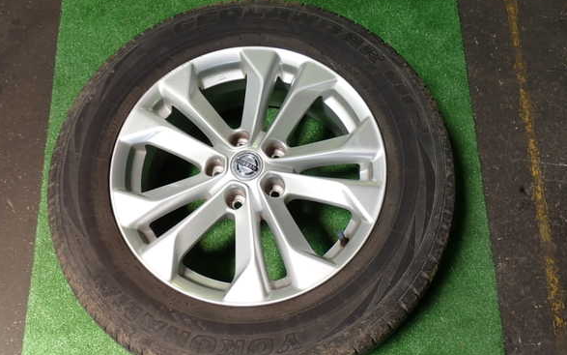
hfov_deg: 50.4
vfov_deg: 32.8
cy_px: 188
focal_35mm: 39
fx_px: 603
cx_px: 280
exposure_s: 1/80
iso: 125
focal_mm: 6.37
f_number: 2.5
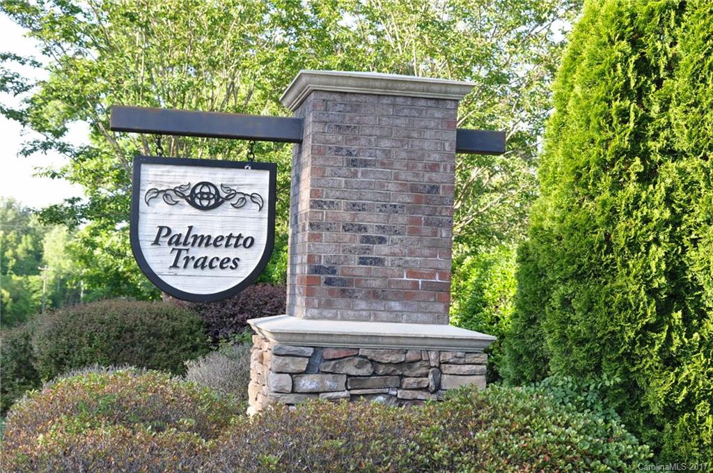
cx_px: 356
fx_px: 1038
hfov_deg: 37.9
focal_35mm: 52
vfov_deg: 25.7
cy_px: 236
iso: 200
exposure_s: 1/125
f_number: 5.6
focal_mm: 35
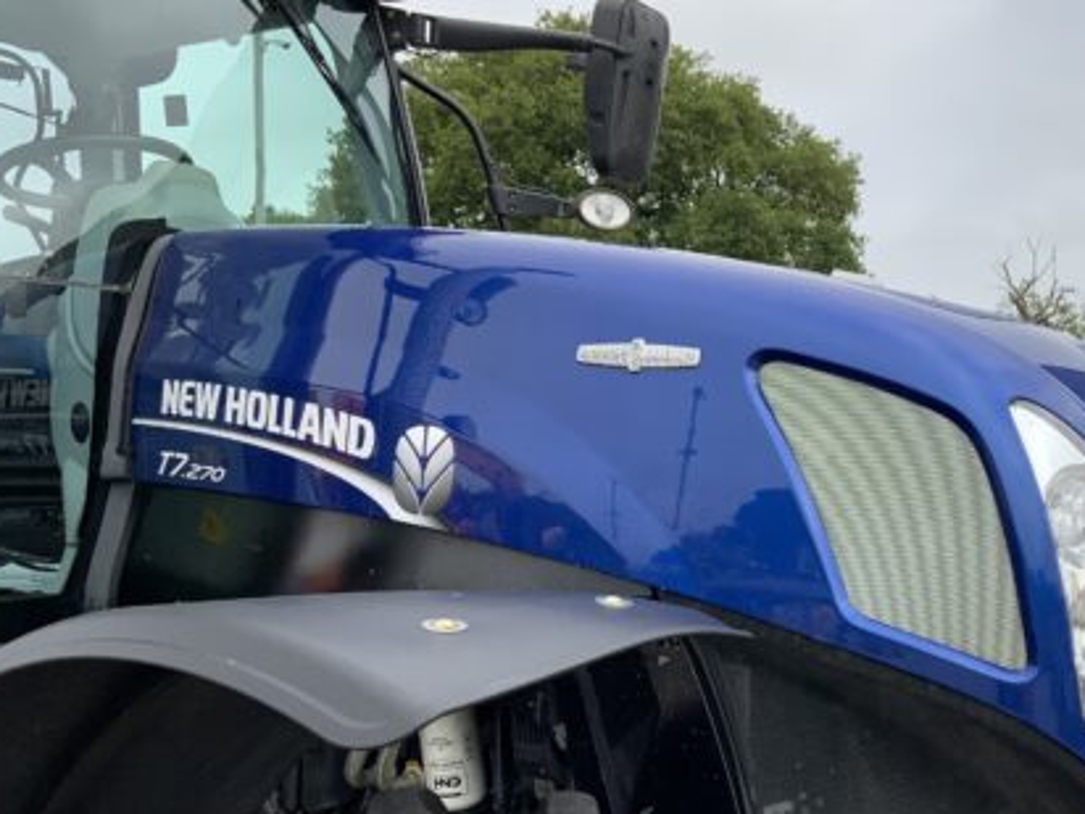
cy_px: 506
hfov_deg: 41.3
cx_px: 764
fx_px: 1410
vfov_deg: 32.0
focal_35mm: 45
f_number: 1.8
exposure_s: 1/1035
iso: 16
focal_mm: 3
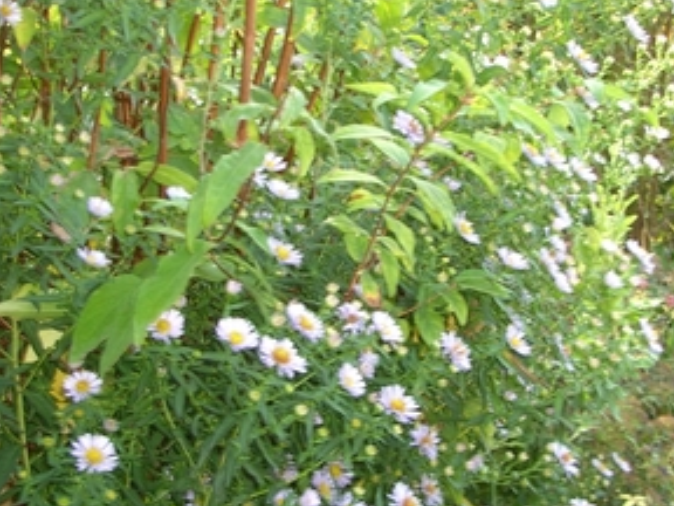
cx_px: 335
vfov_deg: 19.1
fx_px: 1499
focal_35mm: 77
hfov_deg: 25.3
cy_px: 192
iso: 80
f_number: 3.5
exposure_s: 1/55
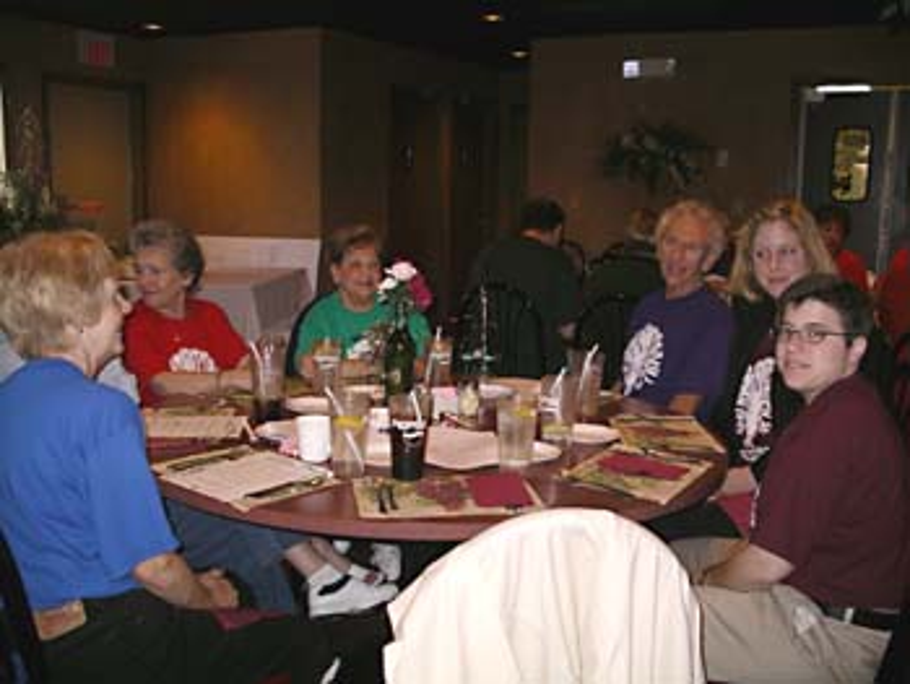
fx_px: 973
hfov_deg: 50.1
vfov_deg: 38.7
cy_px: 342
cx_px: 455
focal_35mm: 37
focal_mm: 7.8
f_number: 2.8
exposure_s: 1/40
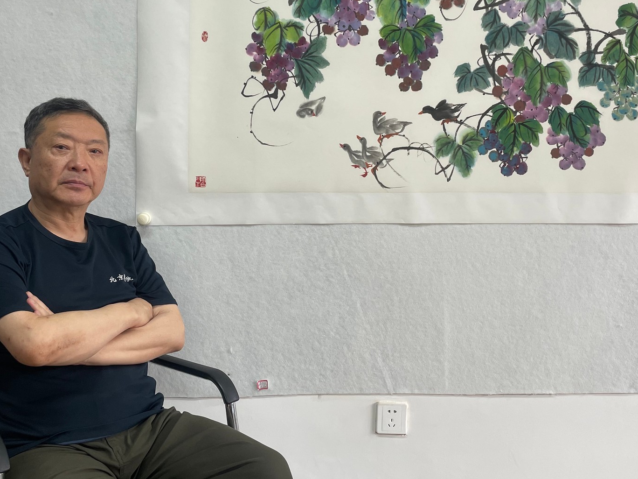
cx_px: 330
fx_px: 700
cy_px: 162
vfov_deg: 37.3
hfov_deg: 49.0
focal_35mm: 38
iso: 50
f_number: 1.6
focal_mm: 4.2
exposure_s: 1/100
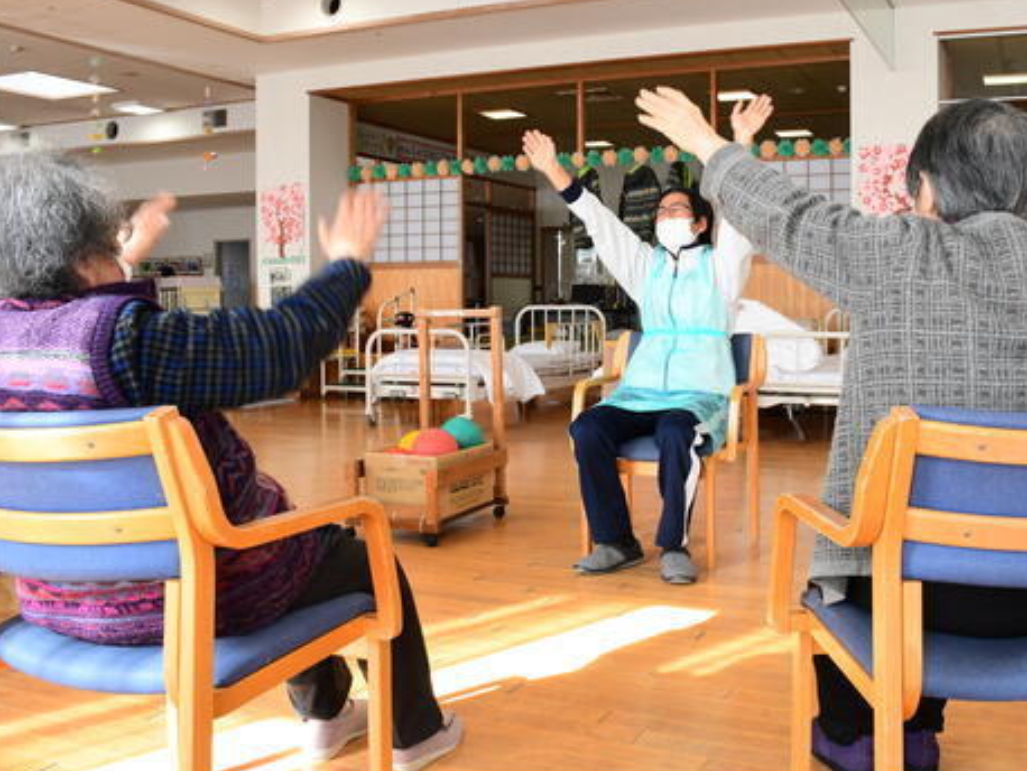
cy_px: 332
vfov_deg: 41.7
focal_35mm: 34
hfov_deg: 53.2
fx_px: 1009
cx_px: 661
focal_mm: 18
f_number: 8
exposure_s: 1/30
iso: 320
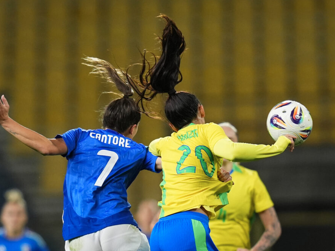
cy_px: 126
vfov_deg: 3.4
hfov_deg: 4.6
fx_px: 4210
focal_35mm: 435
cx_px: 158
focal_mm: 400
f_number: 3.2
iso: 2500
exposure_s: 1/1600
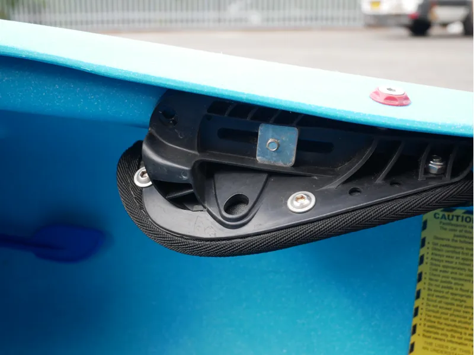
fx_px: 602
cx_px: 237
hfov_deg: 42.9
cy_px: 178
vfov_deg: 32.9
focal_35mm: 44
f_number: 4.9
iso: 200
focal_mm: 22
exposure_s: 1/125
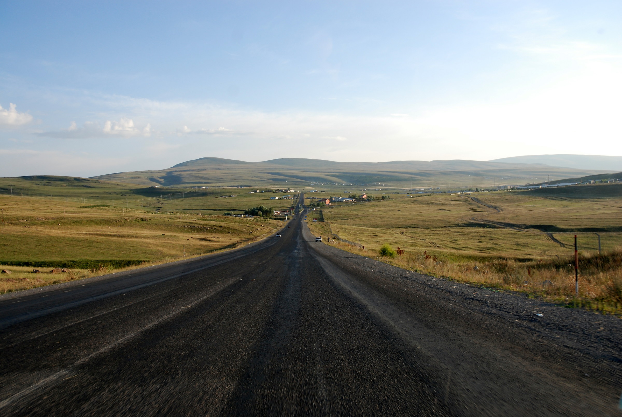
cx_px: 311
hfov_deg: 53.1
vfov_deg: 37.0
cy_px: 208
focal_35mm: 36
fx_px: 623
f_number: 5.6
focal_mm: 24
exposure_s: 1/200
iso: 200
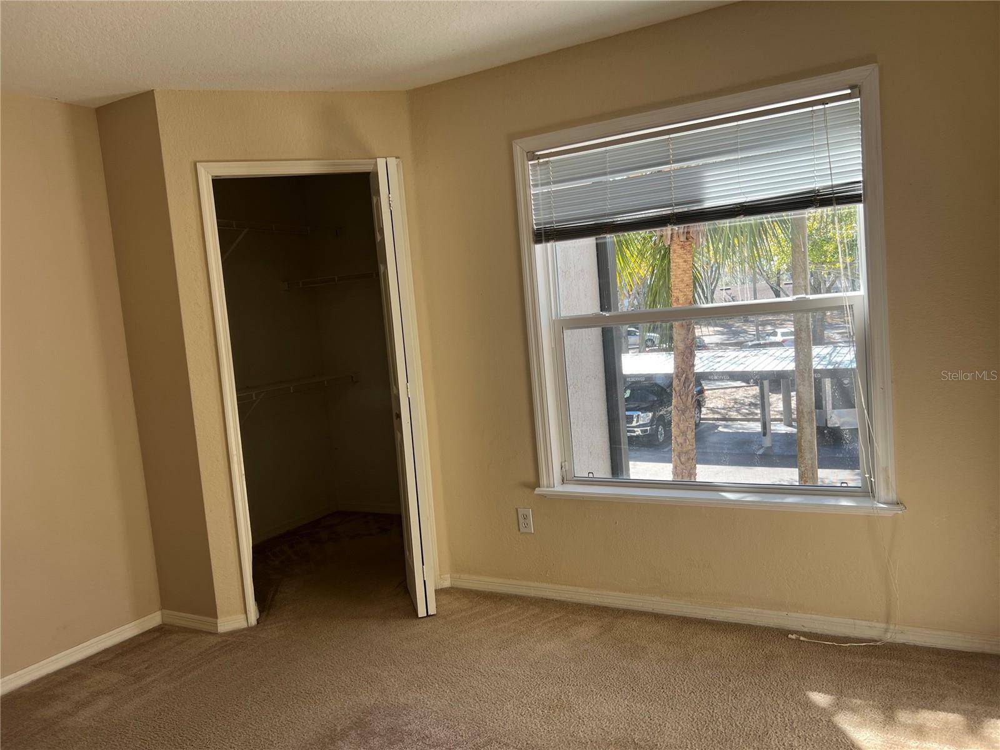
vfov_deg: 53.1
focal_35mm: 26
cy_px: 375
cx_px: 500
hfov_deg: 67.3
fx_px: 751
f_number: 1.5
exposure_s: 1/234
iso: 40
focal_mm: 5.7
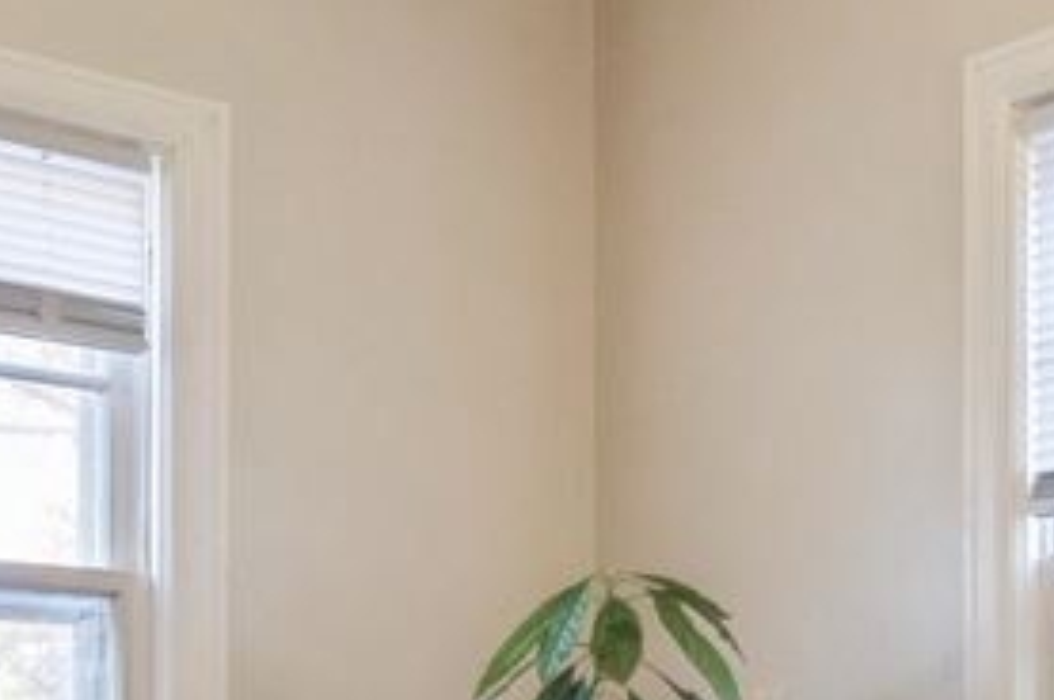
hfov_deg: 26.4
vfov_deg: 17.4
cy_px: 873
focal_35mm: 74
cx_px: 955
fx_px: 2164
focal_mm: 16
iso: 400
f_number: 9
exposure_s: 1/30
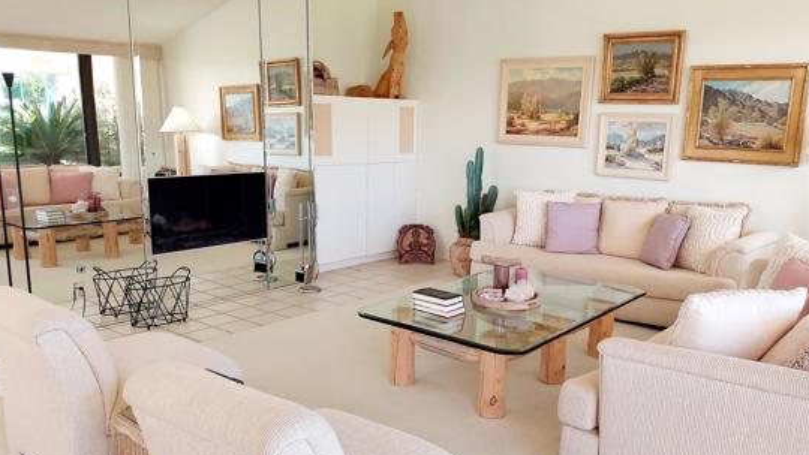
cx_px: 415
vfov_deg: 37.7
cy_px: 260
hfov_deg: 62.6
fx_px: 665
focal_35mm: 31
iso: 125
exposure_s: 1/120
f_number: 1.8
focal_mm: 5.23
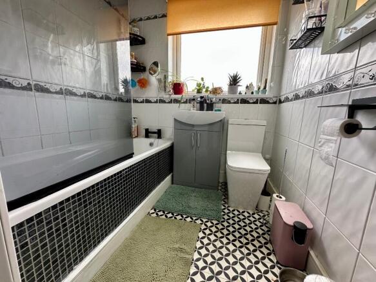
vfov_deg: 85.7
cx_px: 188
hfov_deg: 102.1
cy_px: 141
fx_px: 152
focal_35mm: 14
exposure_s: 1/99
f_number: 2.2
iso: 100
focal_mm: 2.22
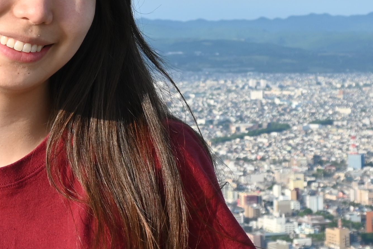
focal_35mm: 135
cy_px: 39
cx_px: 35
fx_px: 1399
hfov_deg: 15.0
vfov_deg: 10.1
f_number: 6.3
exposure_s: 1/320
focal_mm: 21.5
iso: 100
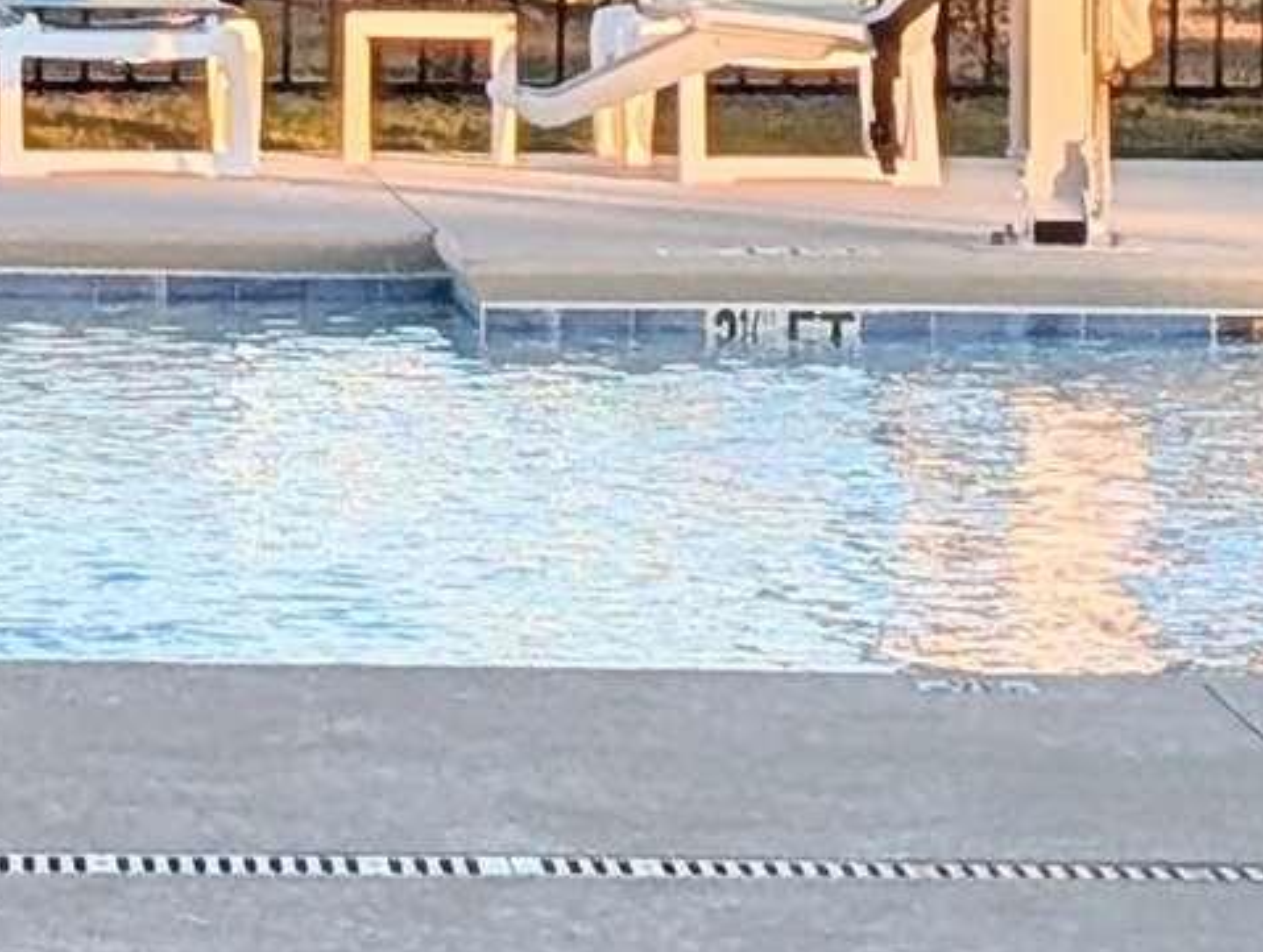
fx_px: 11440
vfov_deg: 4.7
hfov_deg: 6.3
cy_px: -303
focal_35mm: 313
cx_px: -330
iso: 20
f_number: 1.68
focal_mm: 6.9
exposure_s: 1/478
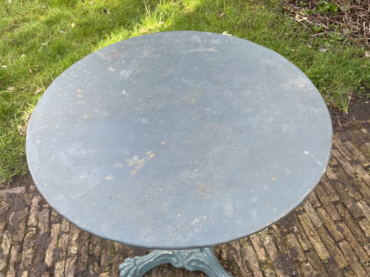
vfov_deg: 53.1
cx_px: 185
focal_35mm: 26
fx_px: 278
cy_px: 138
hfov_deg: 67.3
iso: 32
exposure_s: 1/164
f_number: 1.6
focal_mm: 4.2
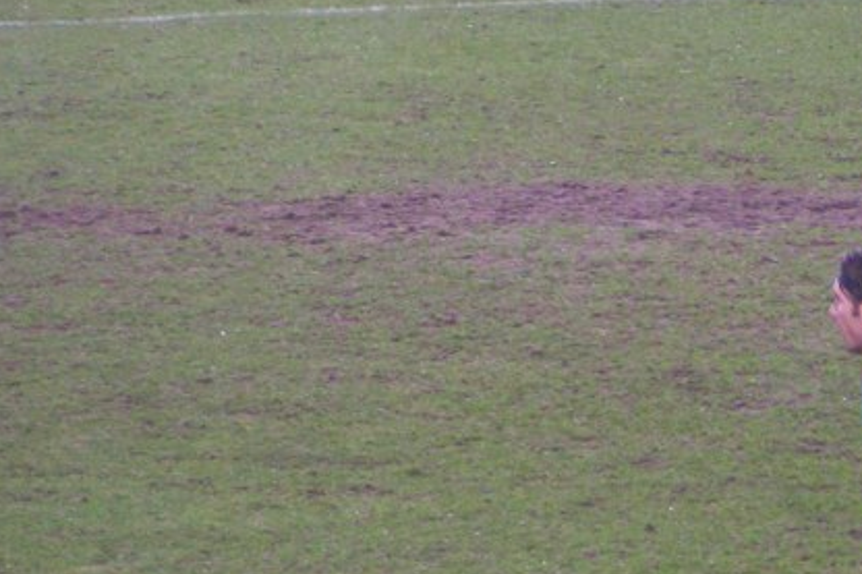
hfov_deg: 3.0
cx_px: 760
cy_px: 286
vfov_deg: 2.0
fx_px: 16275
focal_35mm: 680
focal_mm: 52
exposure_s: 1/25
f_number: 3.5
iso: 200
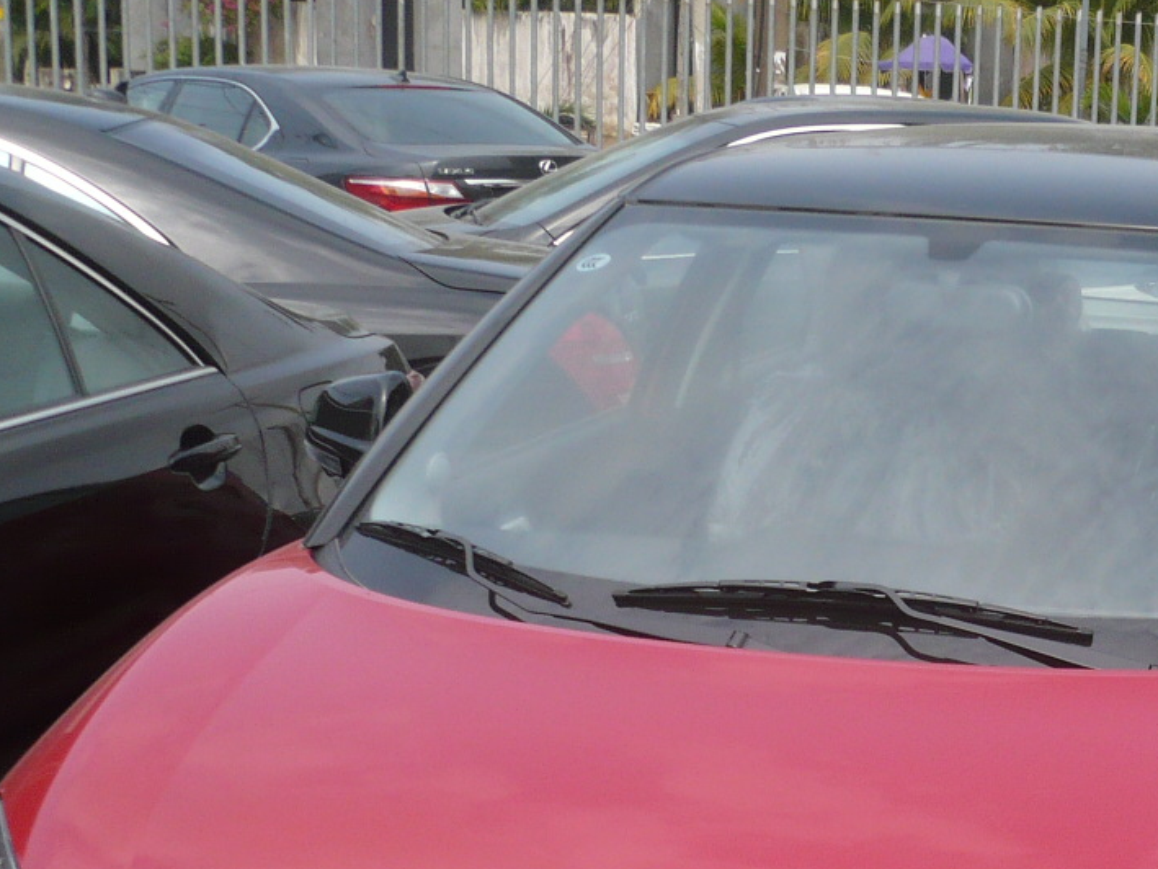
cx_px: 1156
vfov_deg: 18.4
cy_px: 750
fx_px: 2643
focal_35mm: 79
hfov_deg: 23.7
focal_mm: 5.8
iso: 100
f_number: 2.8
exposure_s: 1/640
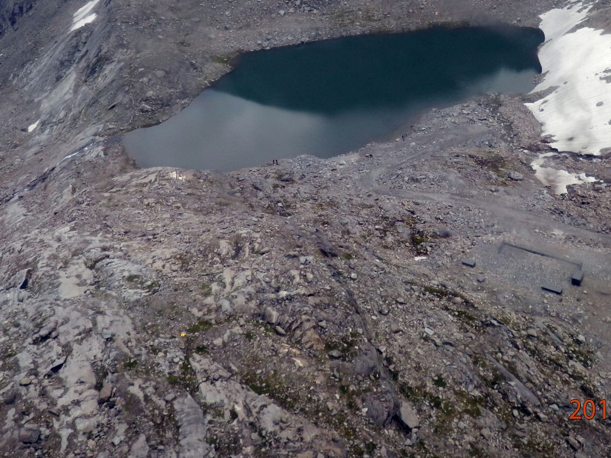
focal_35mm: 37
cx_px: 310
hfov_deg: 50.1
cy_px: 143
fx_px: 653
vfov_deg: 38.1
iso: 80
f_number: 3
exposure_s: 1/80
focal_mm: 4.5
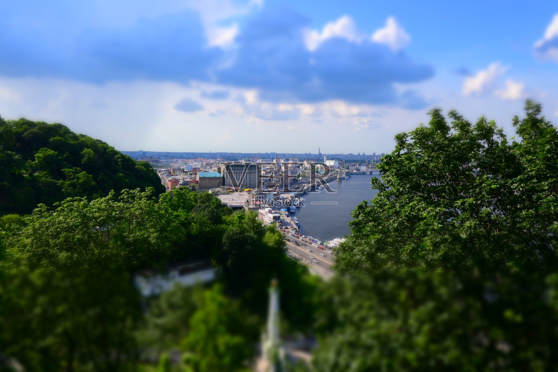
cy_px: 186
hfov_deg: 73.7
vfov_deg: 53.1
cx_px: 279
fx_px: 372
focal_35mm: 24
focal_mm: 16
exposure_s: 1/160
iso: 200
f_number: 11
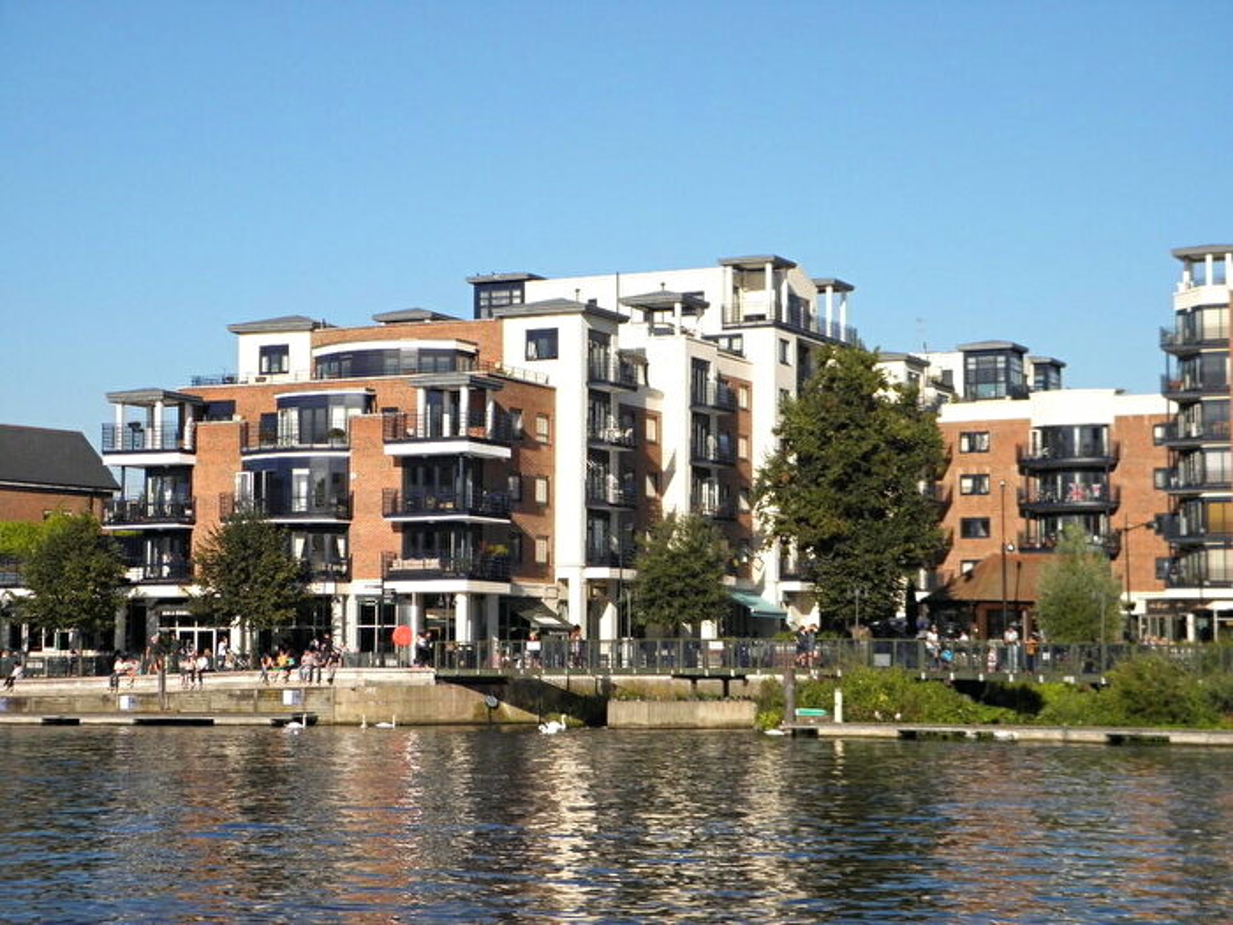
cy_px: 462
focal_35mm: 68
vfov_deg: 21.6
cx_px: 616
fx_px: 2422
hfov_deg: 28.6
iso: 160
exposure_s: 1/250
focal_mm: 12.2
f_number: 8.6
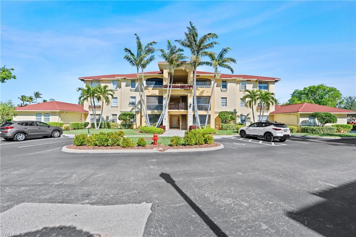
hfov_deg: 96.8
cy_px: 118
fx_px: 158
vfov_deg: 73.7
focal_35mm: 16
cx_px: 178
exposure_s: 1/160
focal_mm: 16
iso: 200
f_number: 9
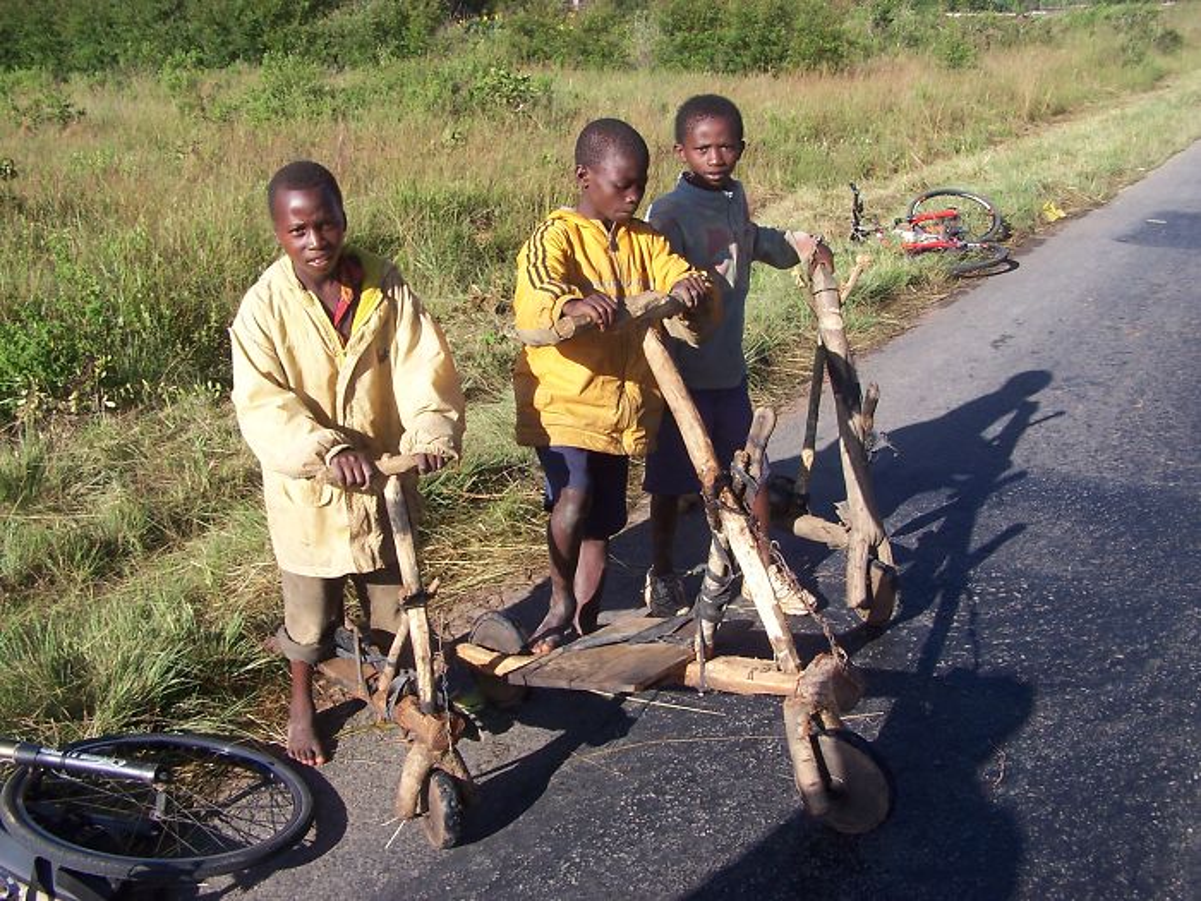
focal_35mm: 38
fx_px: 1318
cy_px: 450
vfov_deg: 37.7
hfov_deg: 49.0
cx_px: 600
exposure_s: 1/500
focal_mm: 6.3
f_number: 4
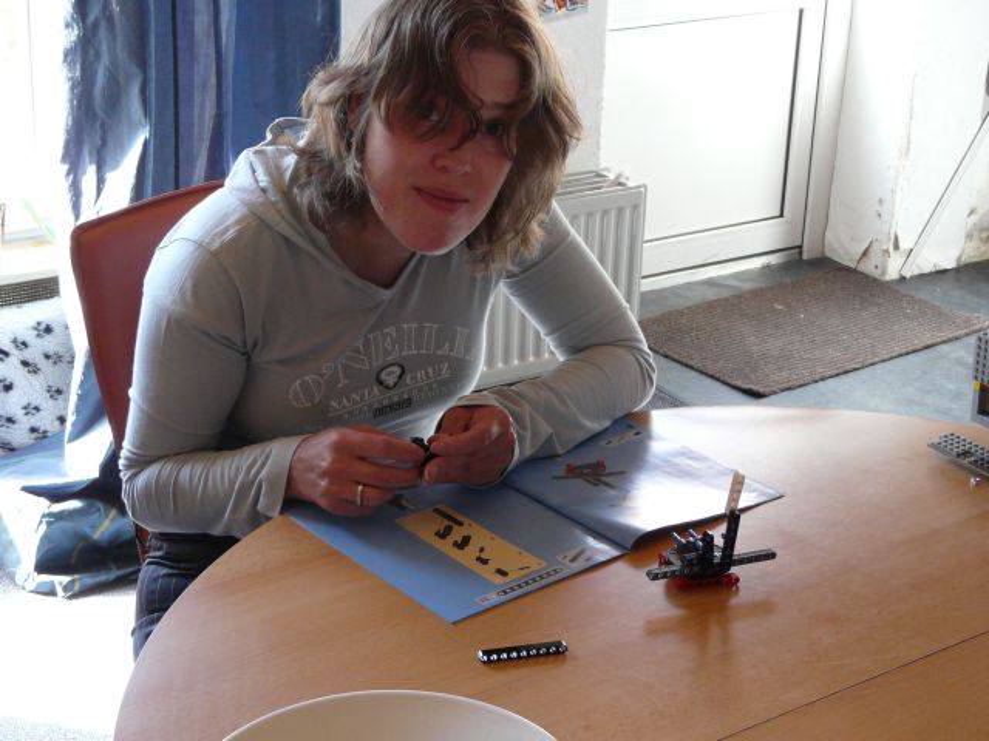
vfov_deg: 24.4
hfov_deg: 32.2
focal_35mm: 60
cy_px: 370
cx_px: 494
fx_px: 1714
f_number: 3.2
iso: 200
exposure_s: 1/40
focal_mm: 7.7
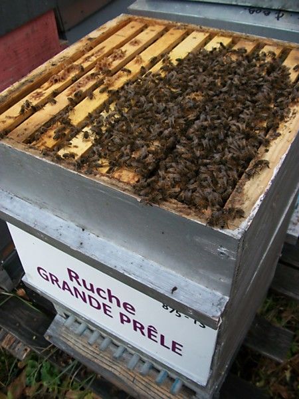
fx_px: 369
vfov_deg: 56.8
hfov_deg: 44.2
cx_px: 150
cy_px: 200
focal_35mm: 32
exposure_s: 1/160
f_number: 2.9
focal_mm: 5.7
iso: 80
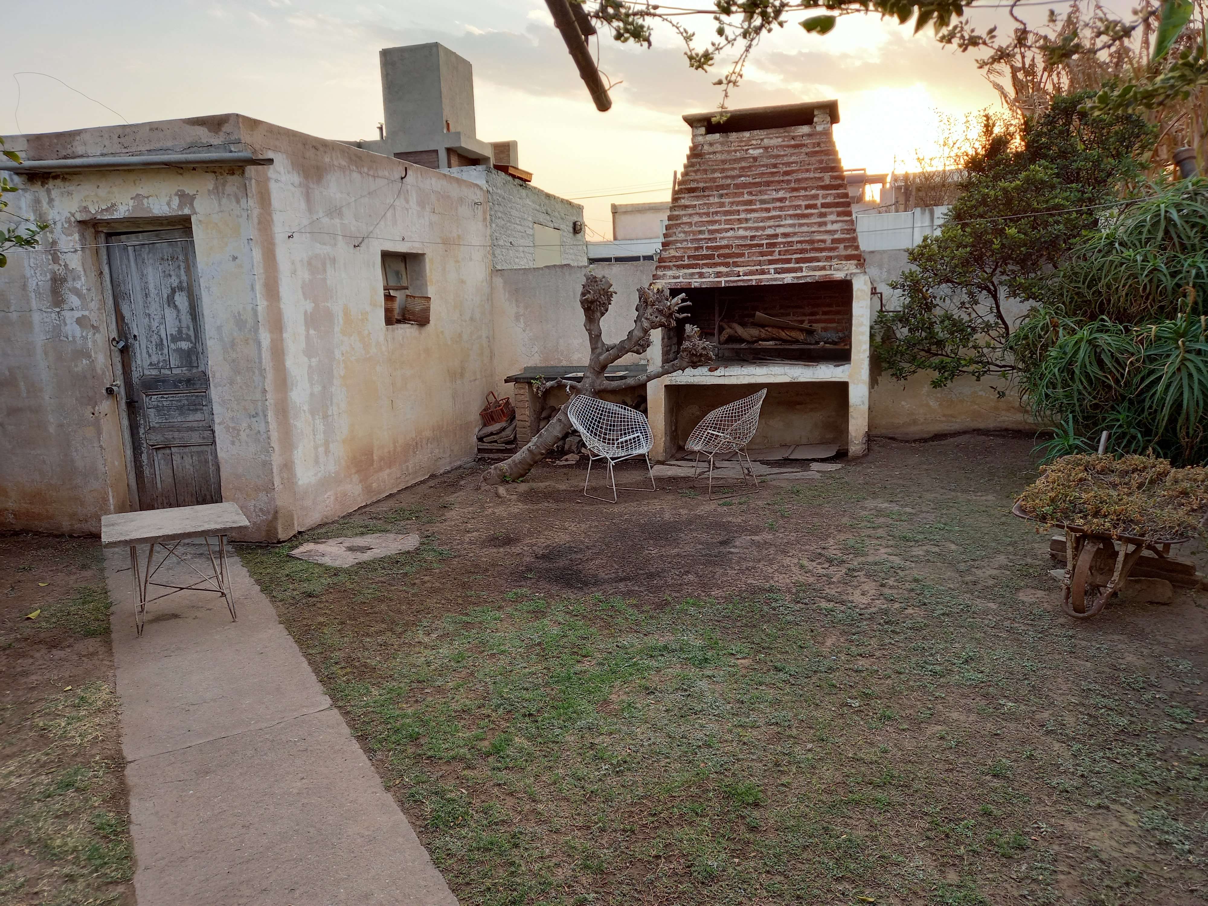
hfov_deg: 69.4
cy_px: 453
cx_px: 604
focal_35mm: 25
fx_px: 872
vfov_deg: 54.9
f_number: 2
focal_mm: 4.6
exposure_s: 1/100
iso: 40
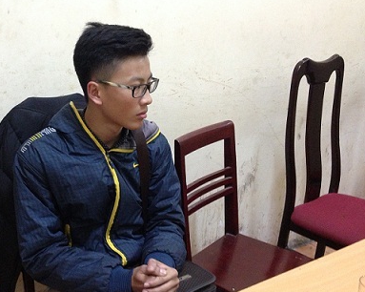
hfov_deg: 41.4
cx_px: 118
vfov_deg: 34.1
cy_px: 166
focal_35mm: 44
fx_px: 475
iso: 400
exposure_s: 1/17
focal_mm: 4.13
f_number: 2.4
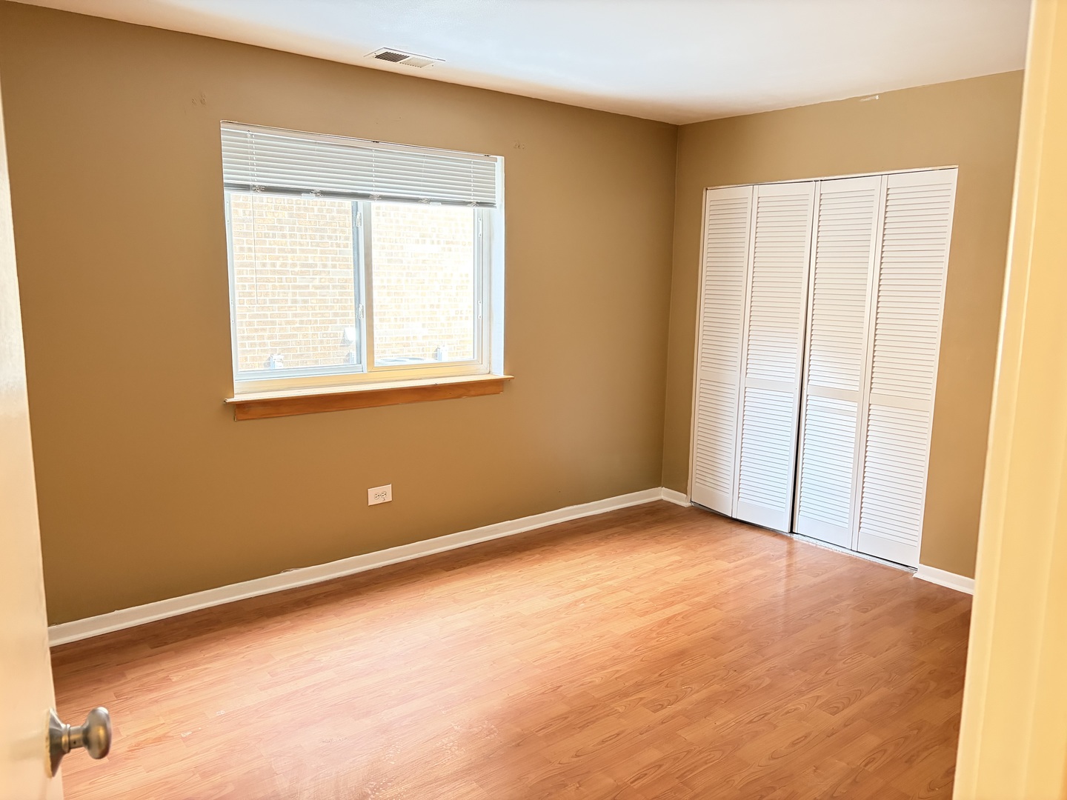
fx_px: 801
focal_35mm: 26
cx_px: 534
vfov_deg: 53.1
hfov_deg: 67.3
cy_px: 400
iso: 400
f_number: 1.6
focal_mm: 5.96
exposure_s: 1/60
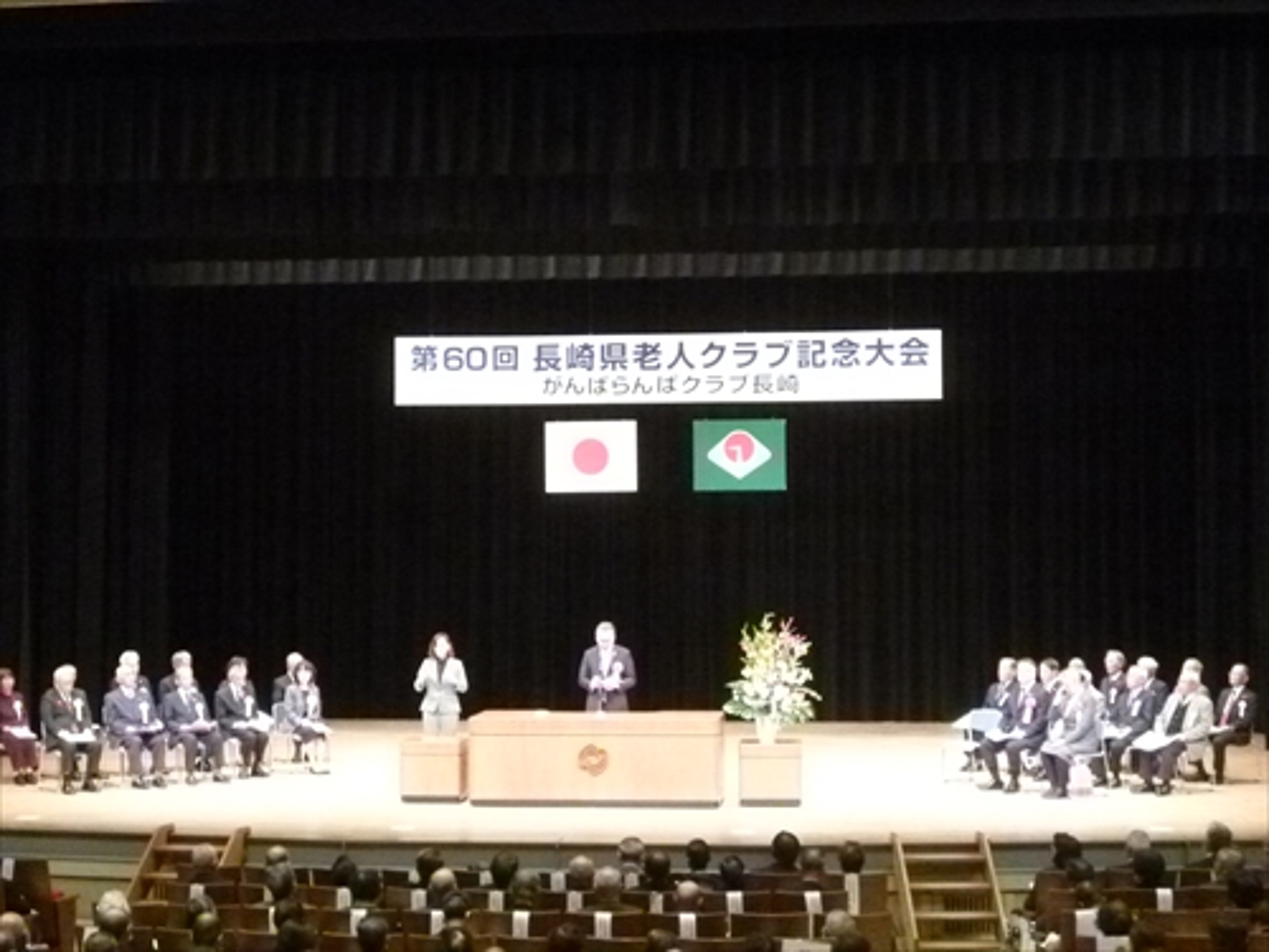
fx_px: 2053
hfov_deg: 34.3
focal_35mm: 56
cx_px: 634
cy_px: 476
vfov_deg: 26.1
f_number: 4.4
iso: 1600
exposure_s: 1/25
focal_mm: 10
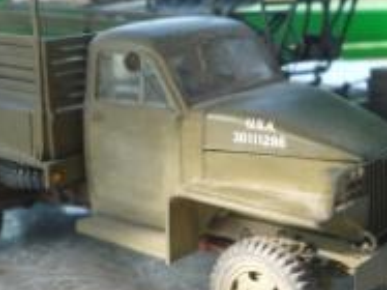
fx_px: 804
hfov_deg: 26.9
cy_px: 160
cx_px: 265
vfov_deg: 20.4
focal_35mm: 72
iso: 100
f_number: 3.3
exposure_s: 1/60
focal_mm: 5.2
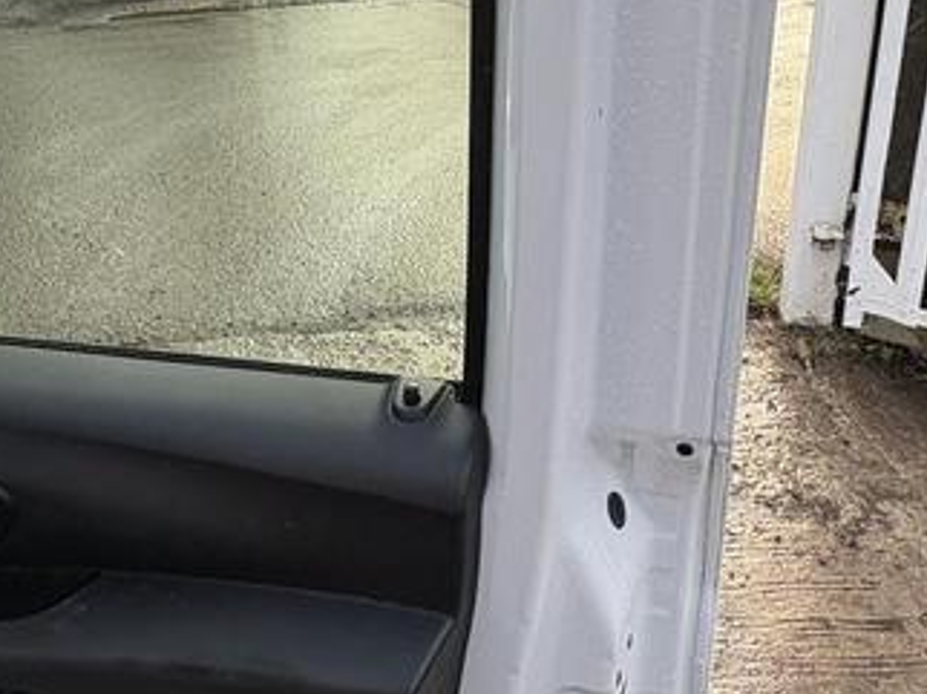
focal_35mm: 39
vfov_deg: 36.1
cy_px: 196
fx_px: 1044
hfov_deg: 47.8
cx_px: 400
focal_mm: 2.22
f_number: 2.2
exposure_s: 1/294
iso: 40
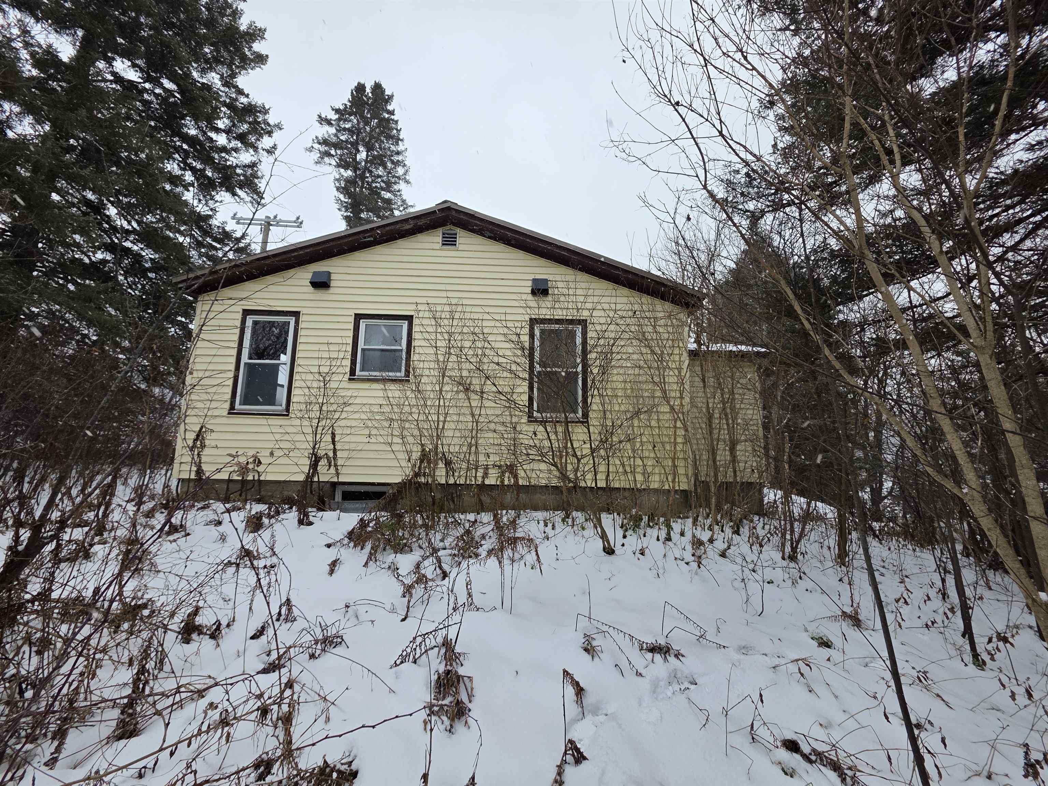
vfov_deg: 89.9
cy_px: 393
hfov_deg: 106.2
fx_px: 394
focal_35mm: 13
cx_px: 524
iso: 40
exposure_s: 1/301
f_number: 1.9
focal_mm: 2.2
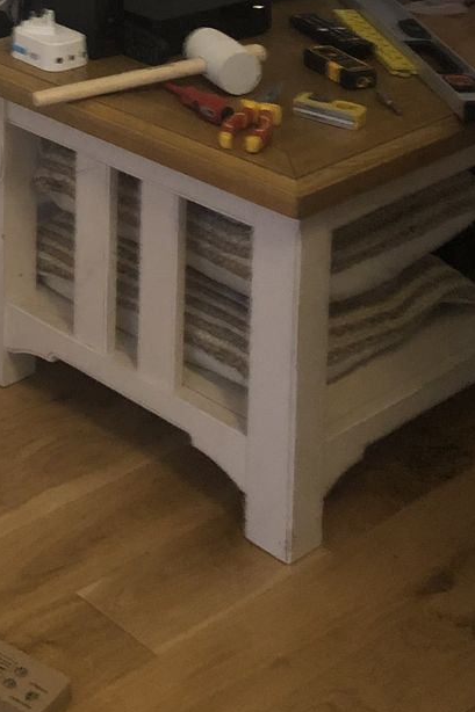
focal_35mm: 81
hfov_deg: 15.8
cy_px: -253
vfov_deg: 22.1
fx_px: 1604
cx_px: -173
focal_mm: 4
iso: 100
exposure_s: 1/9
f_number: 1.8
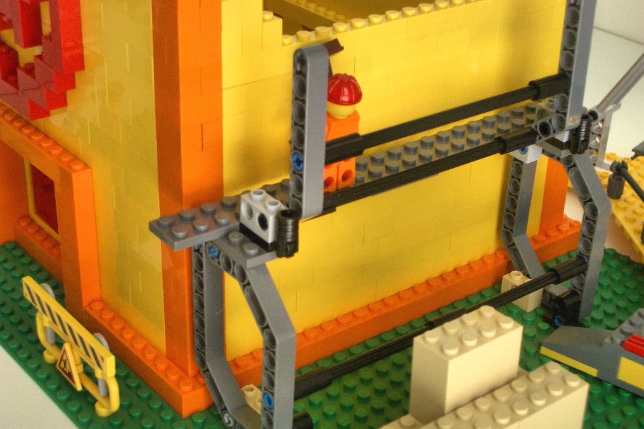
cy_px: 238
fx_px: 1163
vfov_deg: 20.9
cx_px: 323
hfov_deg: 31.0
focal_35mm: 65
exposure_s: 1/100
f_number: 3.5
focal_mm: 10.2
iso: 100
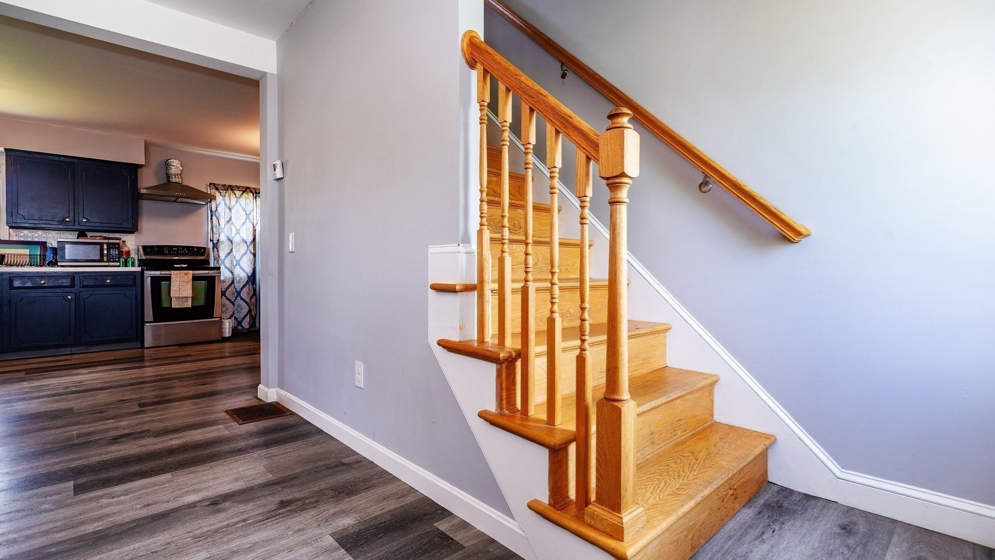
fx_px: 449
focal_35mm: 17
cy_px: 277
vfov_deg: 63.9
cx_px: 499
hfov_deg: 95.9
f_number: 6.3
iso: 100
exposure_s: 1/8
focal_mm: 16
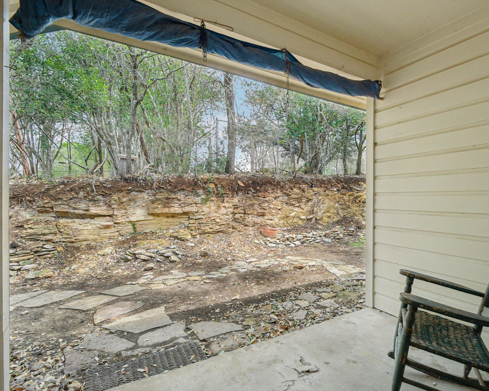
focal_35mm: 17
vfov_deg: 77.0
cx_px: 278
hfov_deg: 89.1
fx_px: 246
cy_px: 195
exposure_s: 1/125
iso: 400
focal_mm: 10
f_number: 8
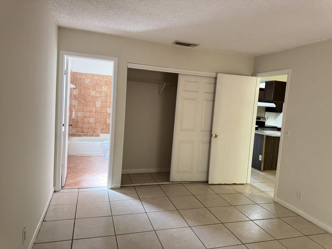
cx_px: 166
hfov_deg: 71.6
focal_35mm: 24
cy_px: 124
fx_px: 230
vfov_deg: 56.8
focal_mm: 6.76
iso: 400
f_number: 1.78
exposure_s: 1/60
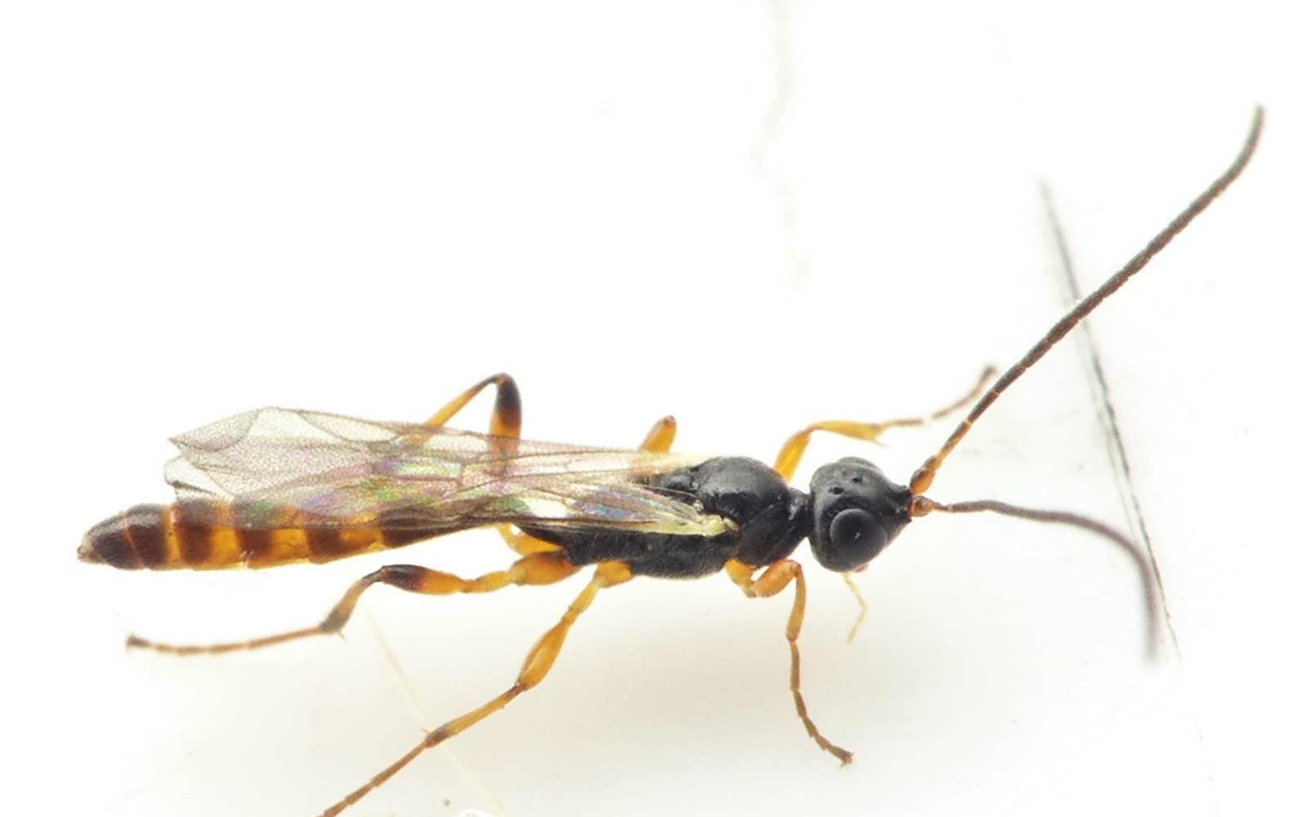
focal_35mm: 103
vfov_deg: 12.7
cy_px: 472
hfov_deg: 20.2
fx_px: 3672
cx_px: 654
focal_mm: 17.4
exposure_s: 1/1000
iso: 200
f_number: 8
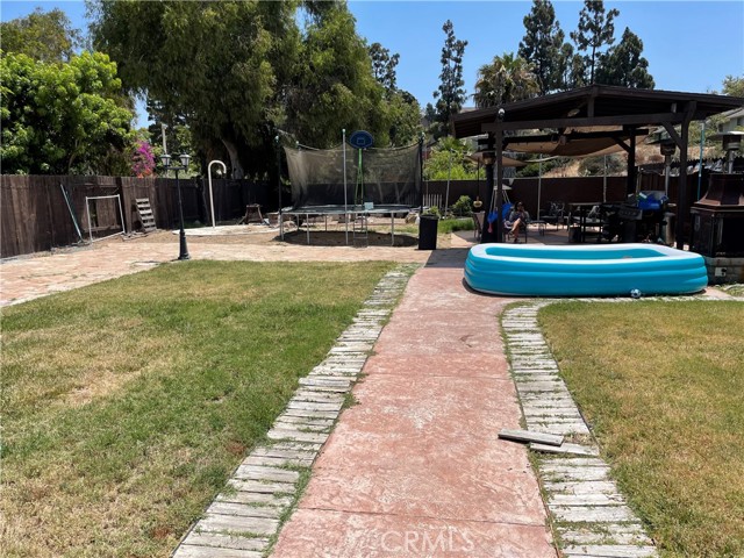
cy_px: 279
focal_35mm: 26
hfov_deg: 67.3
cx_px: 372
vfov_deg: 53.1
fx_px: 559
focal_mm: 4.2
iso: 32
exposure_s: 1/4000
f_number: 1.6
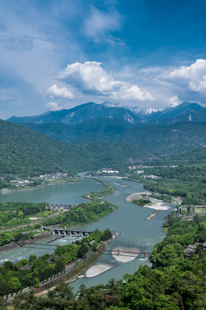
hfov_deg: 27.0
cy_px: 155
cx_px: 103
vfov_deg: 39.6
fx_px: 429
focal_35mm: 50
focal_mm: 50
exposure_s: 1/125
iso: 100
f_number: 11
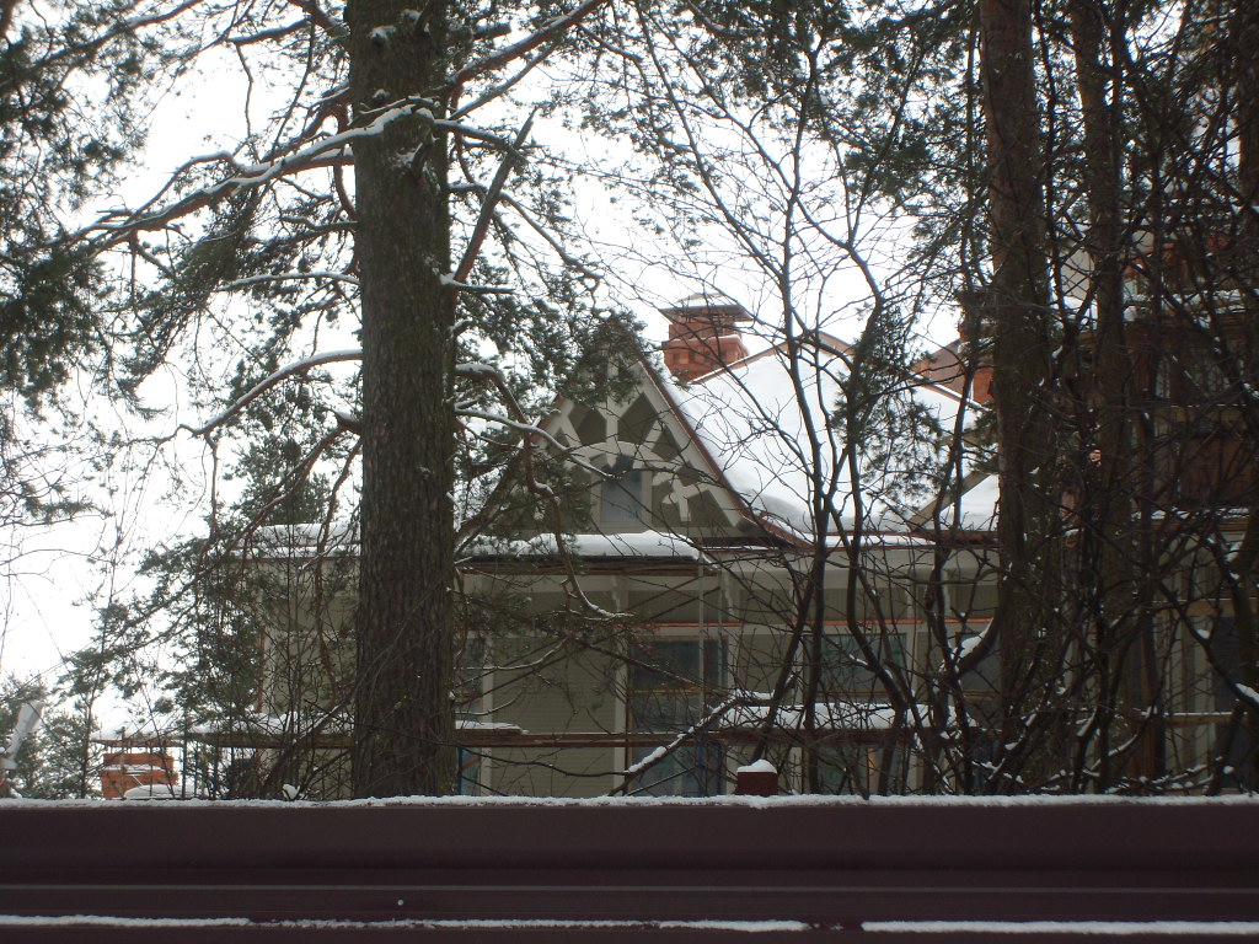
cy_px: 472
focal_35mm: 90
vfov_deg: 16.4
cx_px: 630
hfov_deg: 21.8
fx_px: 3273
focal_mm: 14.97
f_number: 4.7
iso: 50
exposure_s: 1/80
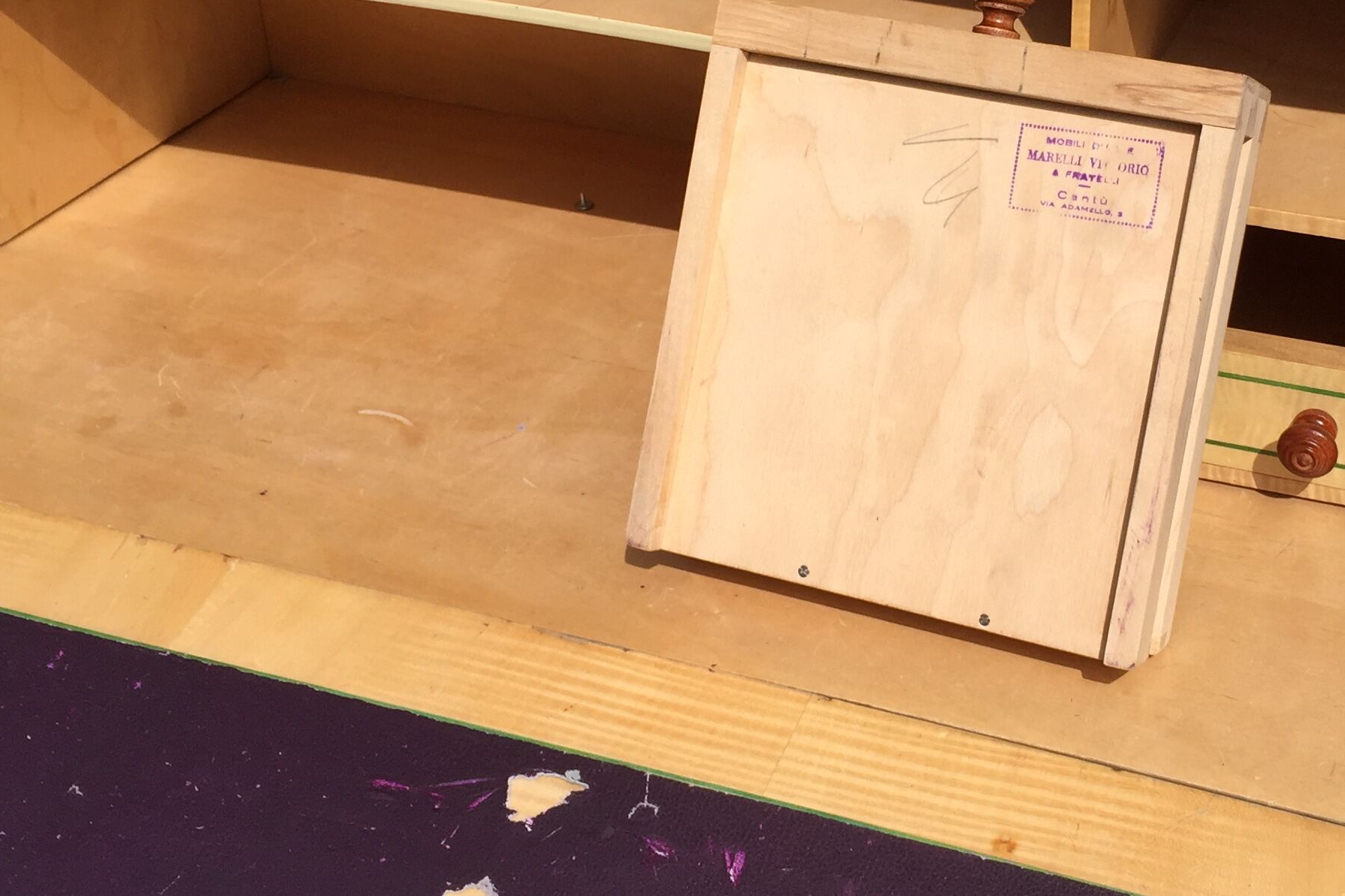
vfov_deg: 24.4
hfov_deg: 35.7
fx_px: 2055
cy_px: 270
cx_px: 954
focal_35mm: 55
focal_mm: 4.15
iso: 32
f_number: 2.2
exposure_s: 1/3300
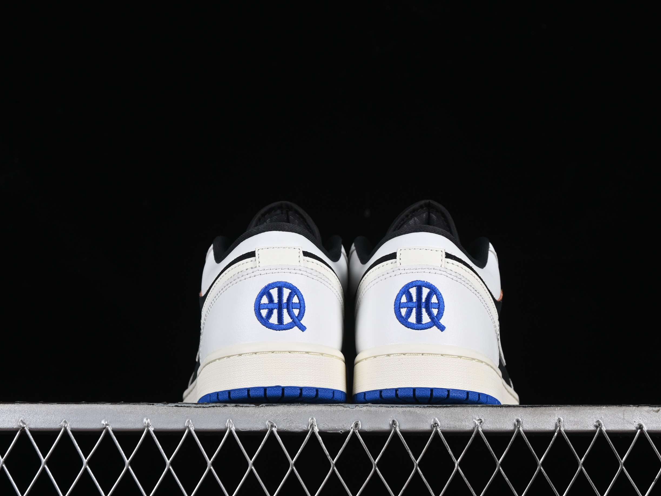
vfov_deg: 18.0
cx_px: 350
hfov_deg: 23.8
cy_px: 246
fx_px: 1566
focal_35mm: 82
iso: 160
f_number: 8
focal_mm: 50
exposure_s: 1/80
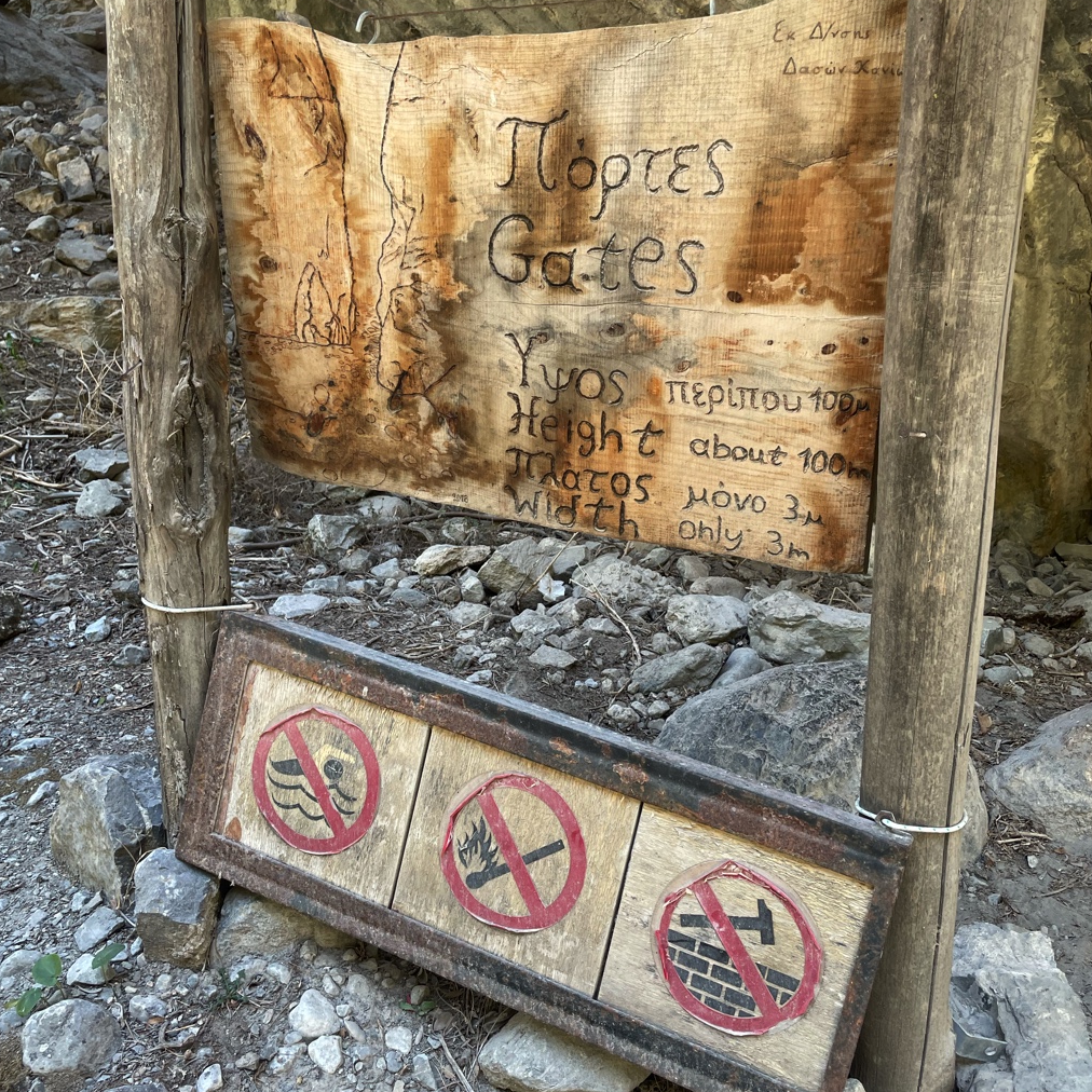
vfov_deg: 52.5
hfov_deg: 52.5
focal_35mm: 31
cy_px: 530
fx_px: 1106
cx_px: 549
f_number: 1.6
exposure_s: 1/121
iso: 40
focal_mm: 4.2
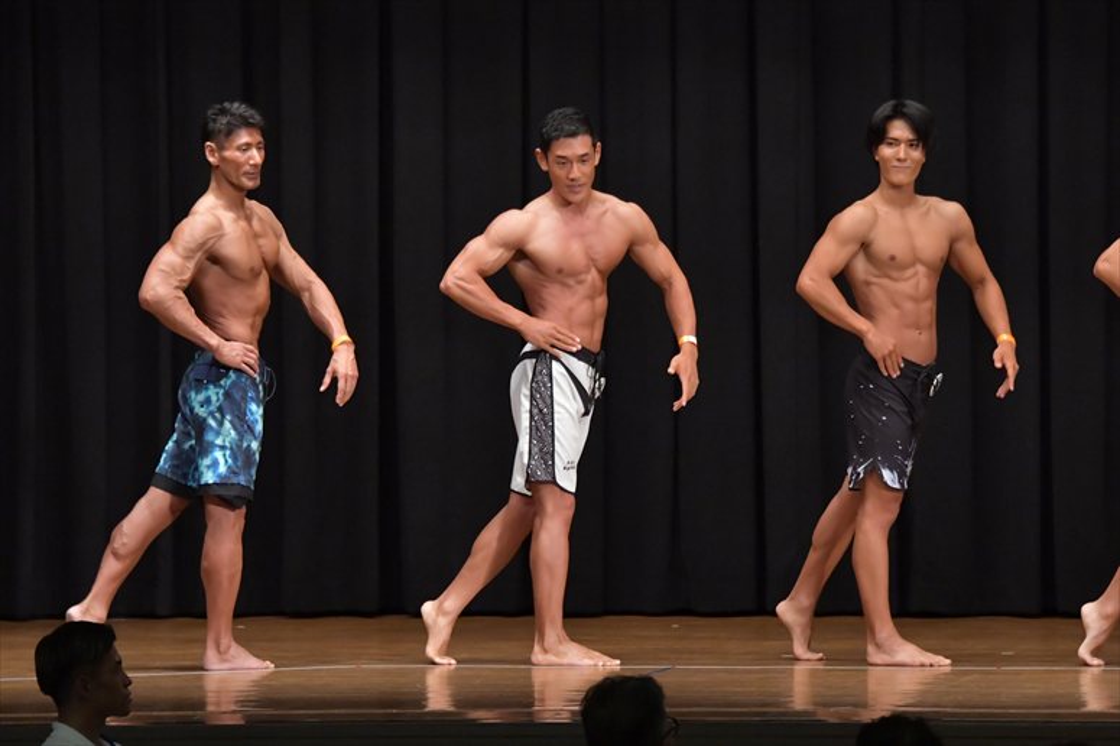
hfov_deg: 10.2
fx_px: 6281
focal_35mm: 202
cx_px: 560
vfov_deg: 6.8
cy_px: 373
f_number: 5.6
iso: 6400
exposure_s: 1/400
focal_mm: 135
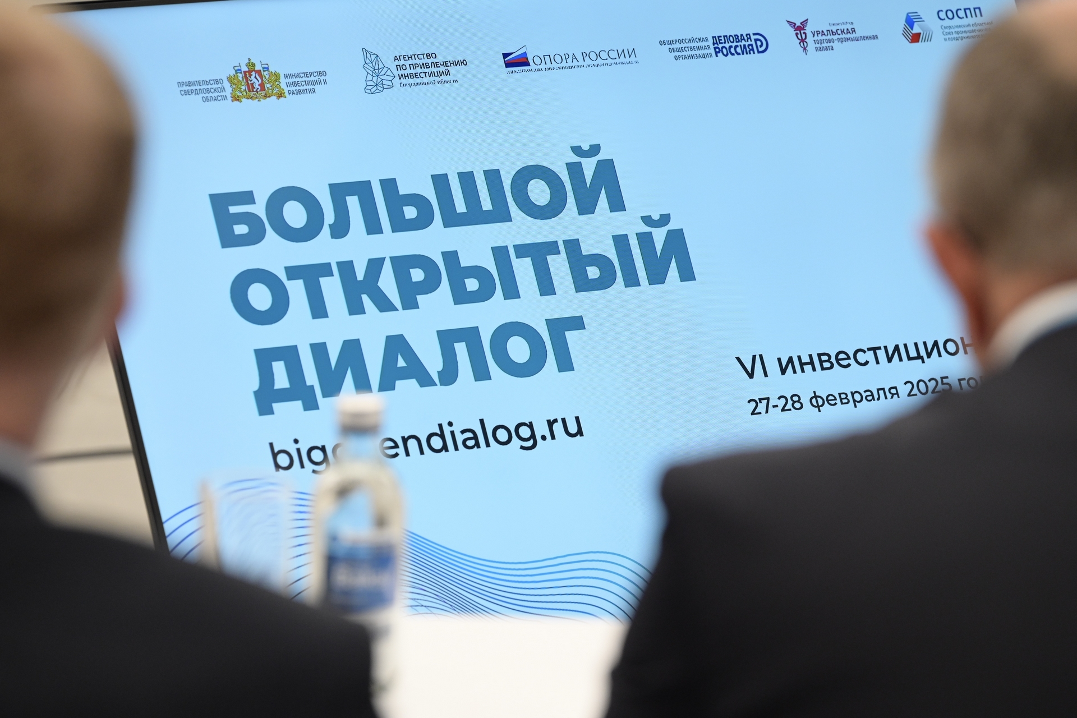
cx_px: 538
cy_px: 359
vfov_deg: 7.8
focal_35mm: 175
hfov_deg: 11.7
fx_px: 5235
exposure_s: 1/160
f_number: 5
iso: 1600
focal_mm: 175
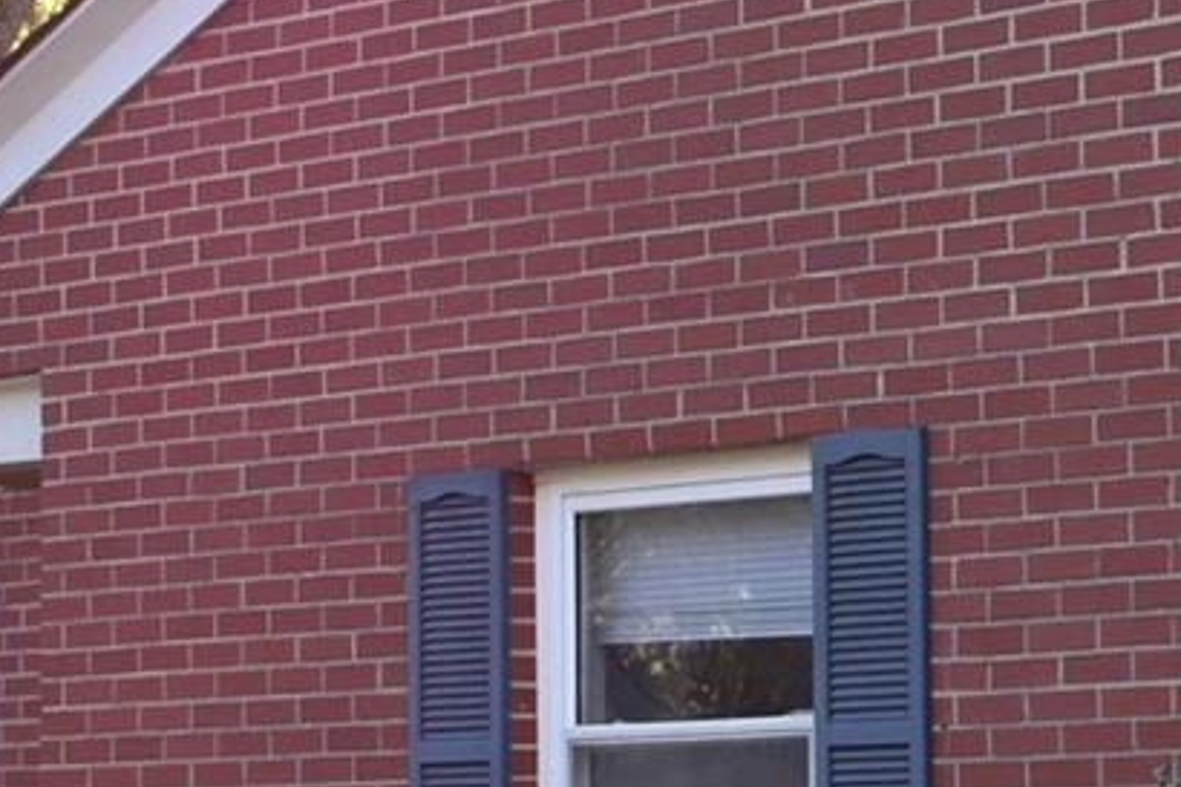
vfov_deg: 8.0
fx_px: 5656
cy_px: 379
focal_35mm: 172
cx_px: 1688
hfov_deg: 11.5
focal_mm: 23
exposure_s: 1/200
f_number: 7.1
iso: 400
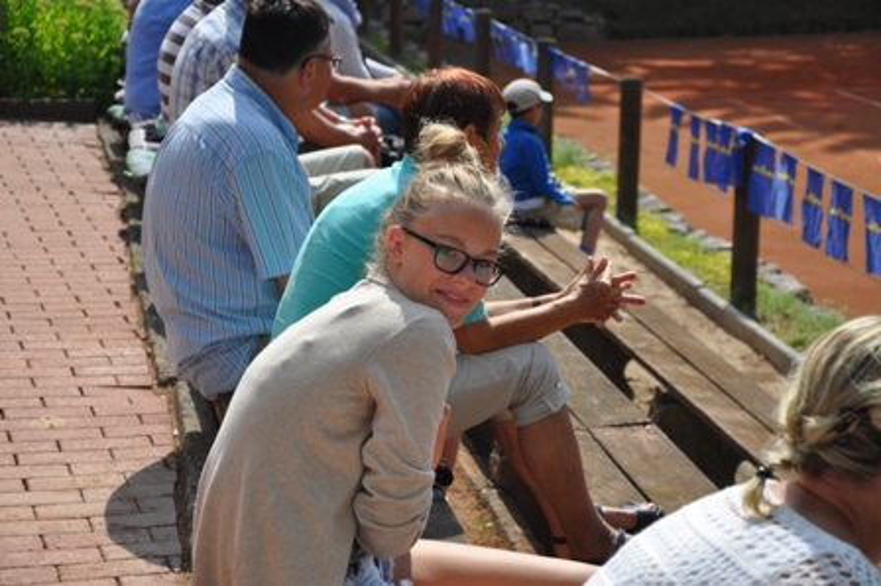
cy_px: 293
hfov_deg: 20.6
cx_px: 440
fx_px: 2421
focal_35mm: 99
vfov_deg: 13.8
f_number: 6.3
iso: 400
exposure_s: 1/1600
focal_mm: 66
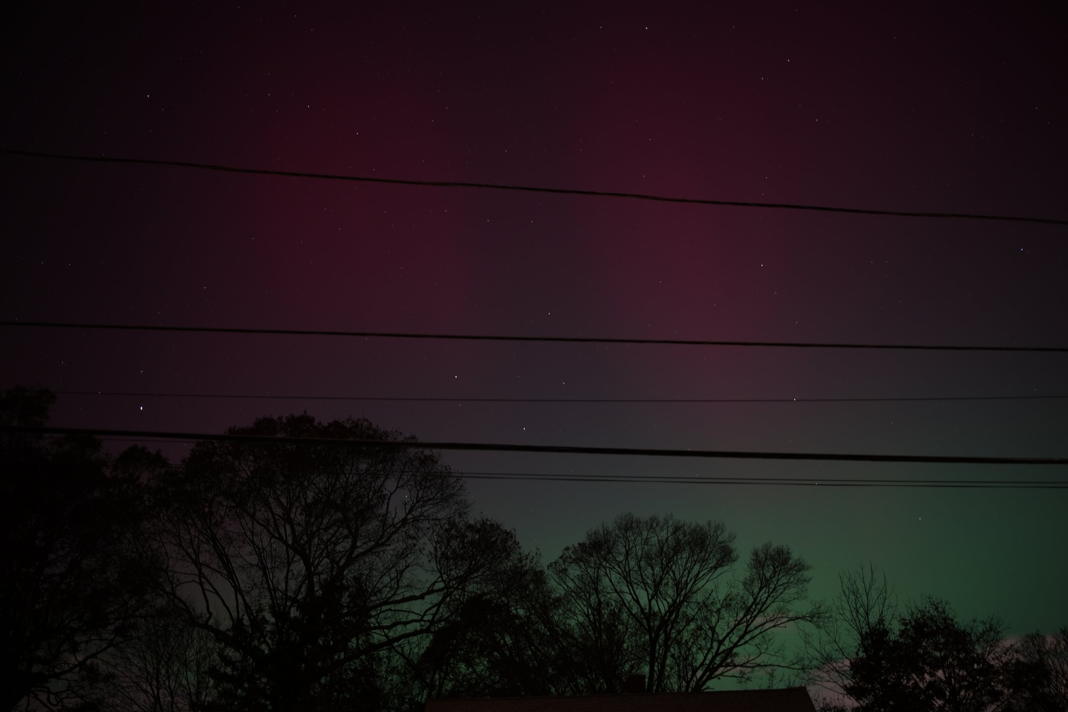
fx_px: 1187
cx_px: 534
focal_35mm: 40
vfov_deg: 33.4
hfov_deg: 48.5
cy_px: 356
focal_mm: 40
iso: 400
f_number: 2.5
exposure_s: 4
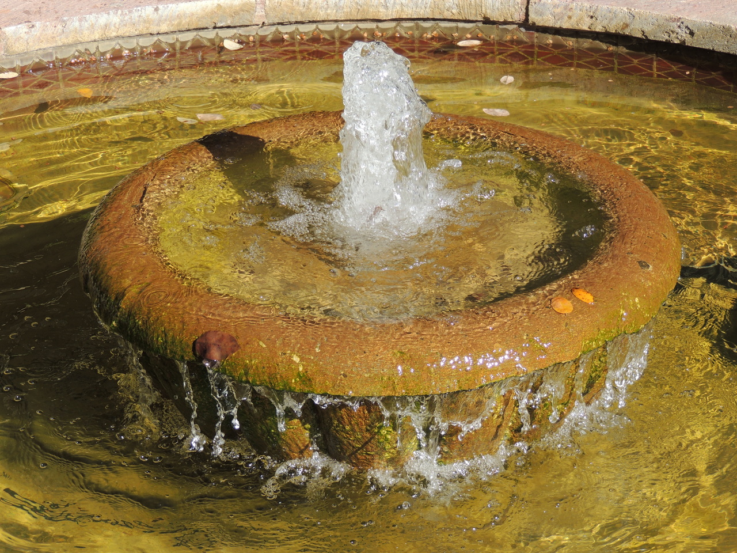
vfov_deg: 16.4
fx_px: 1916
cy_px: 276
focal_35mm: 90
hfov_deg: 21.8
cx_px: 368
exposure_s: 1/500
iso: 100
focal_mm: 16
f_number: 4.1
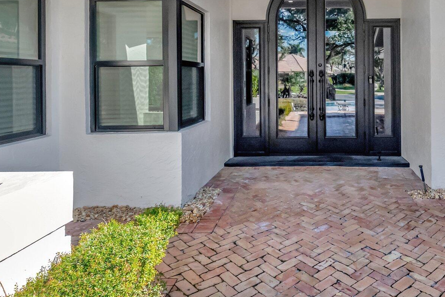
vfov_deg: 48.6
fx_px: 321
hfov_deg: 66.5
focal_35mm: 26
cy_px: 95
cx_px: 315
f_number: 8
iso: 640
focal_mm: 10
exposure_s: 1/640
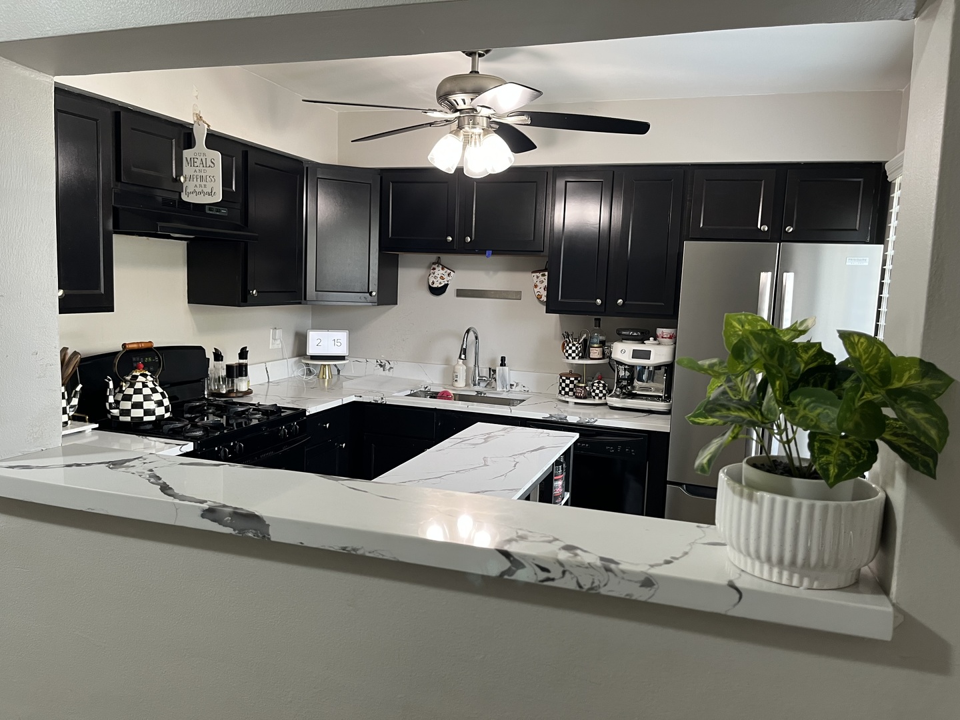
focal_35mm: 26
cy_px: 360
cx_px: 480
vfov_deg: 53.1
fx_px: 721
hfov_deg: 67.3
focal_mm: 5.1
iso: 100
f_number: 1.6
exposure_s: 1/60
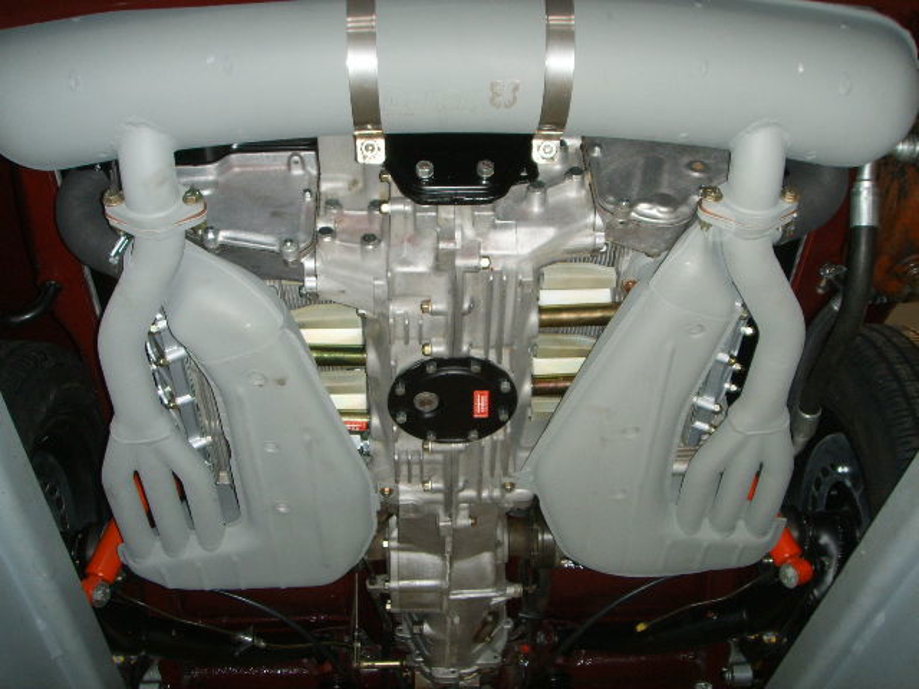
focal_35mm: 39
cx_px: 460
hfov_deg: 47.9
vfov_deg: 36.8
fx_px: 1035
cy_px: 344
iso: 100
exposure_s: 1/45
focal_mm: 6.6
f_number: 3.5
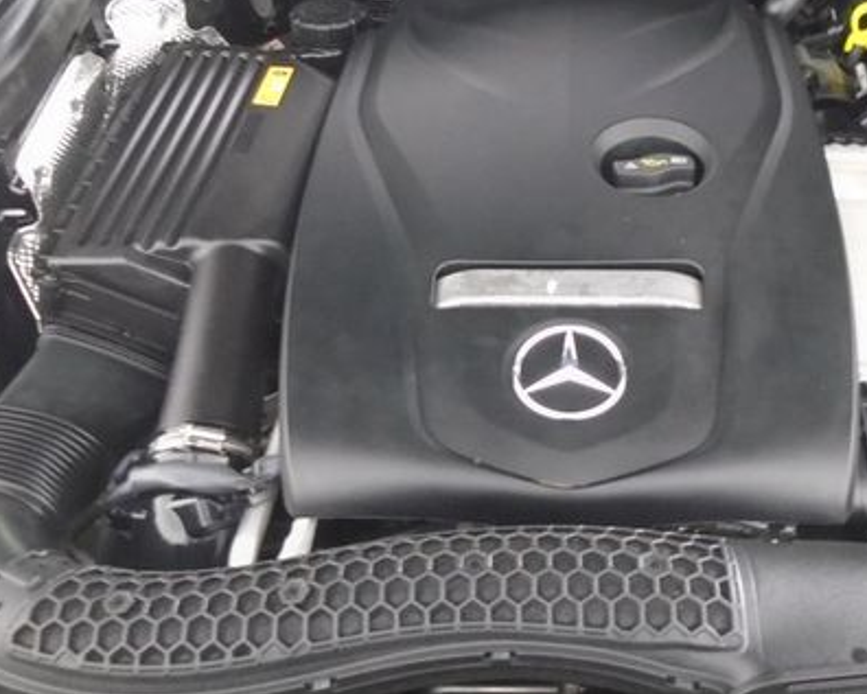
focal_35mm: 41
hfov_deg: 44.4
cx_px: 547
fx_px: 1052
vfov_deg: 36.5
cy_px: 372
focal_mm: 4.6
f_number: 3.2
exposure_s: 1/15
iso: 400
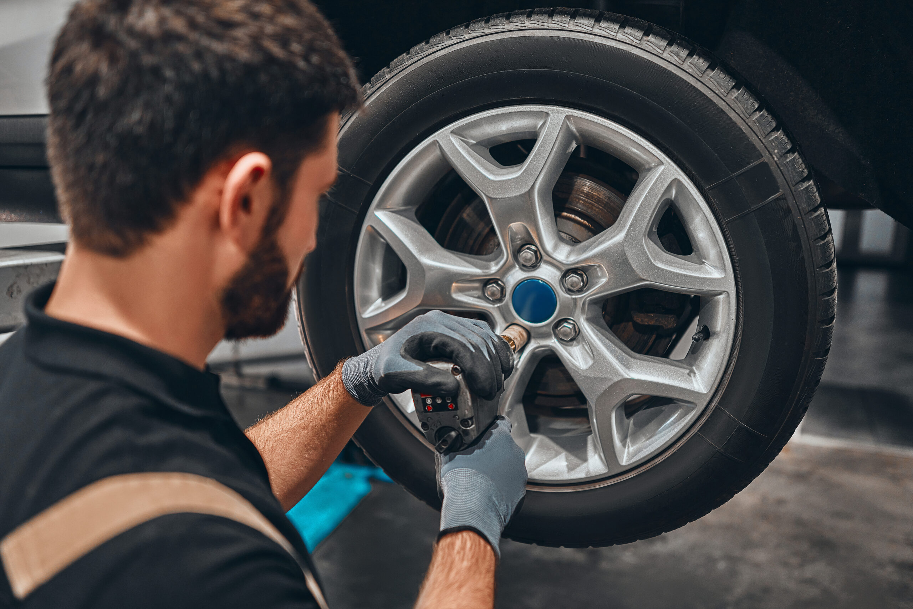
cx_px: 456
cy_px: 304
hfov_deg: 54.4
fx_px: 888
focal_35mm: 35
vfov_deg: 37.9
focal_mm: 35
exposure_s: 1/100
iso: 320
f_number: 2
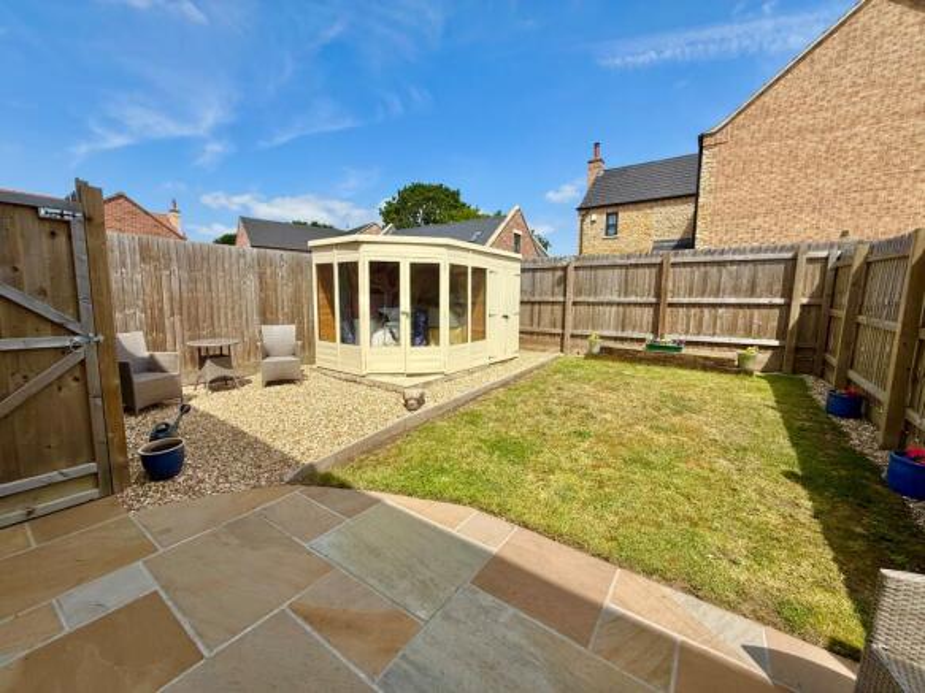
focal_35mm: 14
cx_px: 462
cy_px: 346
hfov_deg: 102.1
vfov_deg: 85.7
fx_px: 374
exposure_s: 1/3289
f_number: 2.2
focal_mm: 2.22
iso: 50
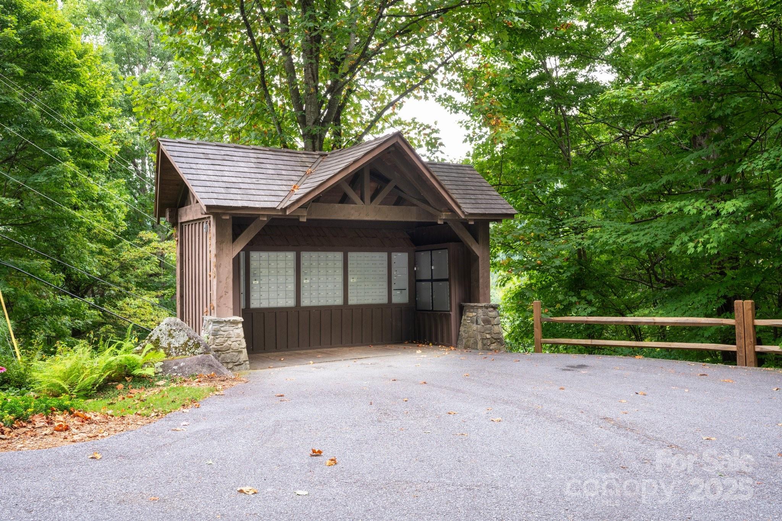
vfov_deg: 43.6
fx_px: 651
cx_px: 391
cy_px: 260
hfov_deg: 61.9
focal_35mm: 30
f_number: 8
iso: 1000
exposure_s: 1/100
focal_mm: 30
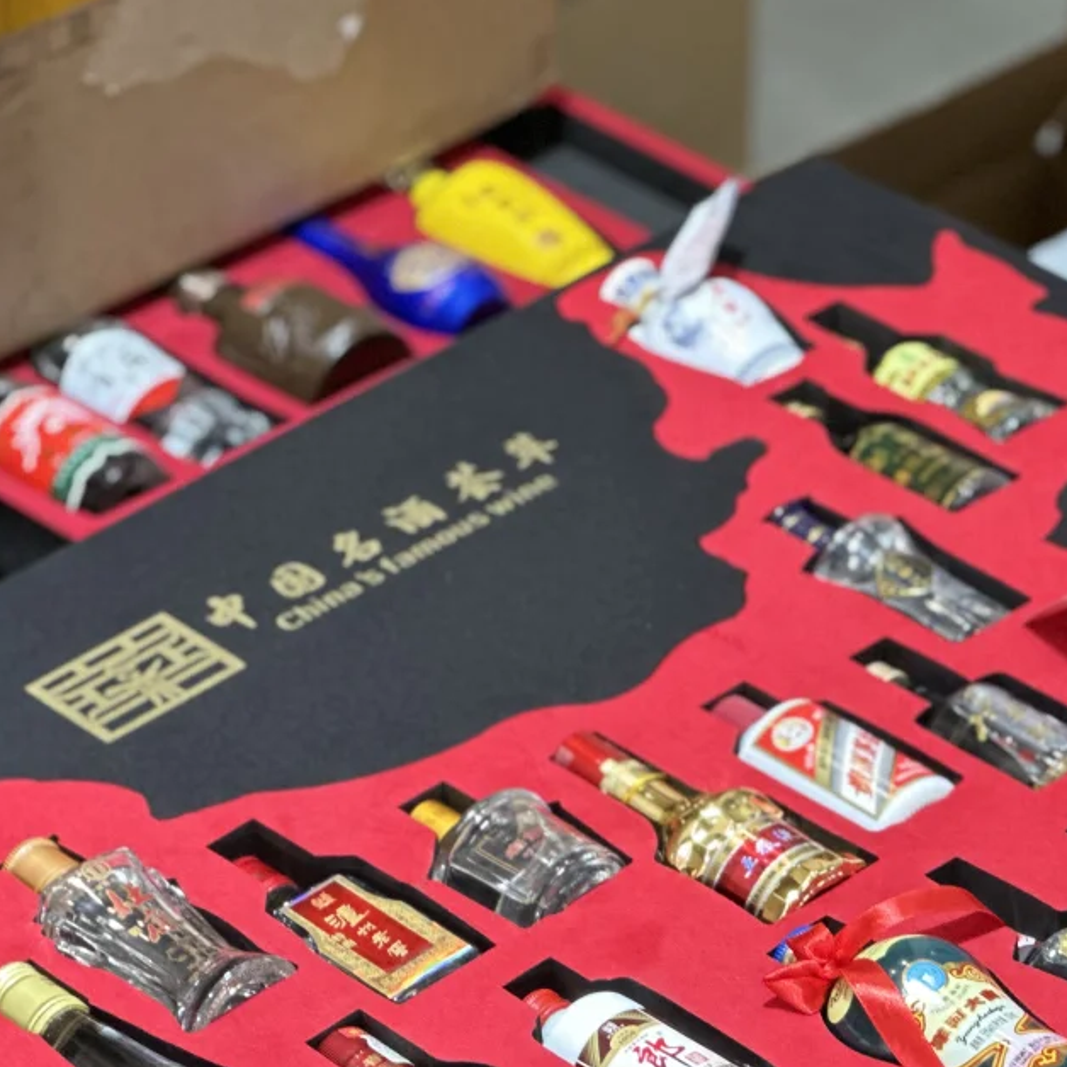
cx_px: 686
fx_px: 5440
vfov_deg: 11.2
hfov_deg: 11.2
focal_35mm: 156
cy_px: 900
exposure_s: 1/40
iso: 250
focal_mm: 9
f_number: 2.8
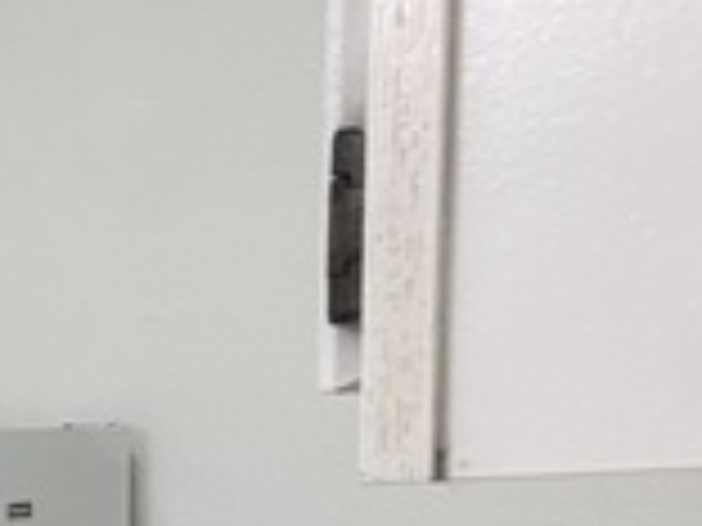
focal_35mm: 107
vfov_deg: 12.4
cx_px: -162
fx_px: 2170
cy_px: 1021
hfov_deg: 17.4
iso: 100
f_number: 1.8
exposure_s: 1/60
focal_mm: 4.25
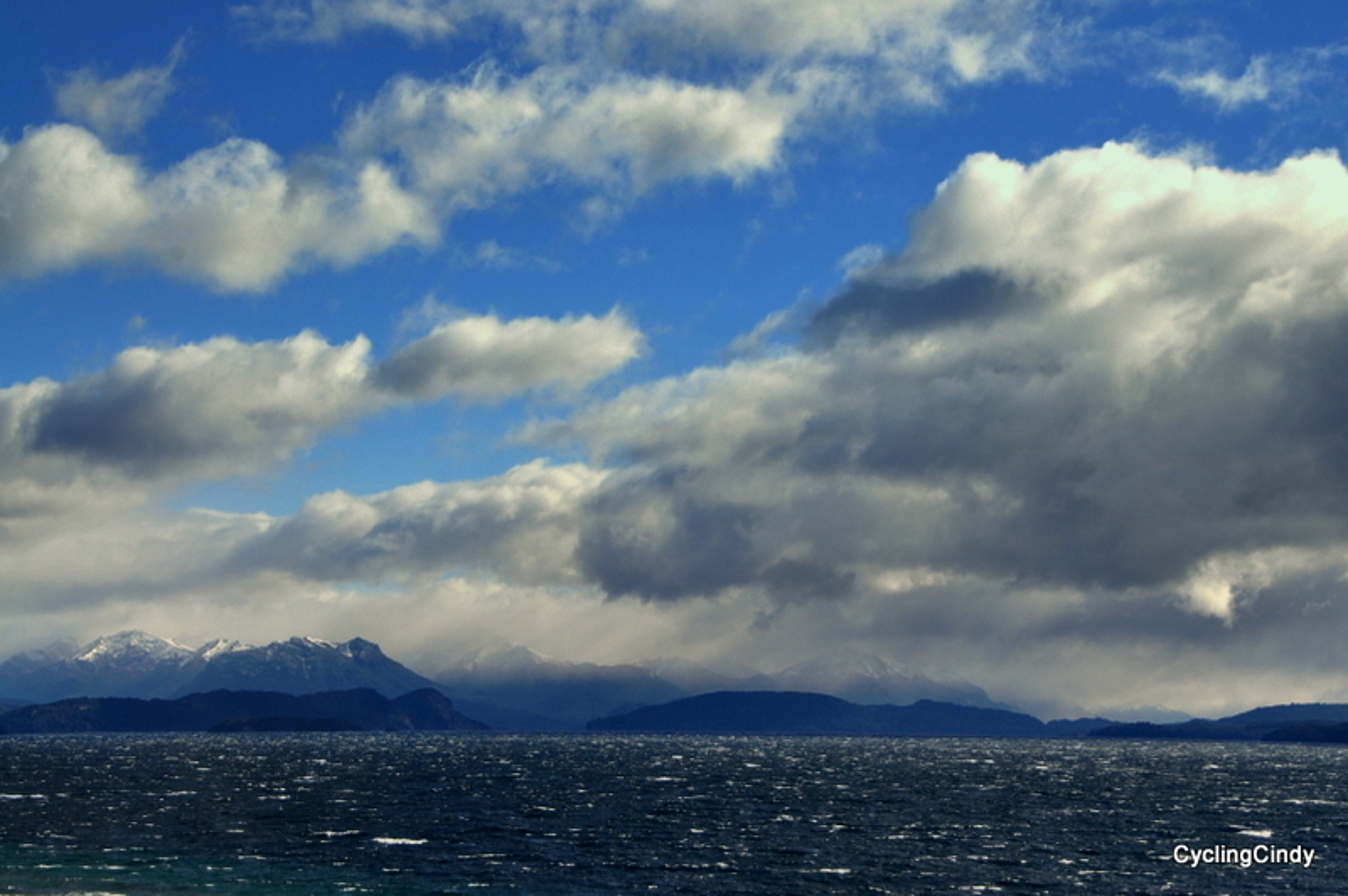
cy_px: 448
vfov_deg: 16.5
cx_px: 674
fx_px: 3087
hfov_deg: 24.6
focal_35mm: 82
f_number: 13
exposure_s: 1/800
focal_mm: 55
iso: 400
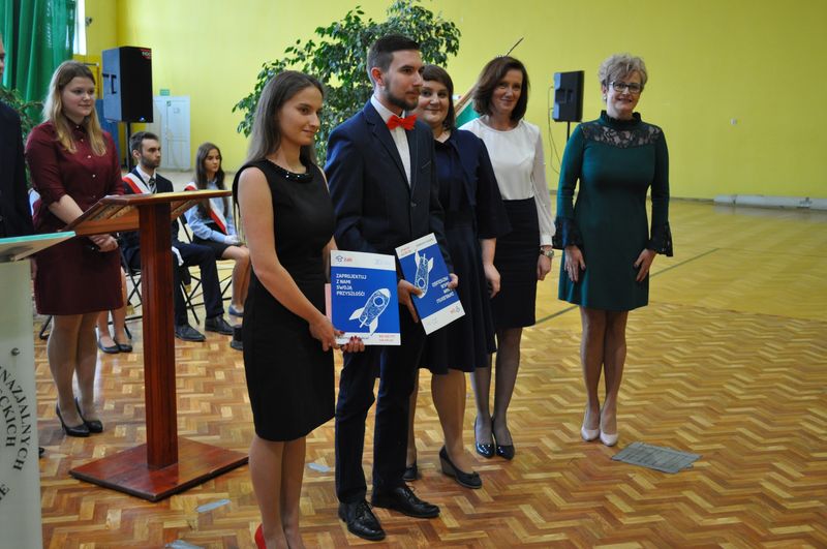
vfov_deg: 34.1
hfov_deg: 49.6
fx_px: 895
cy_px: 274
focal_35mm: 39
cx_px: 414
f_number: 4.2
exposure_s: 1/60
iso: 800
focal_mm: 26
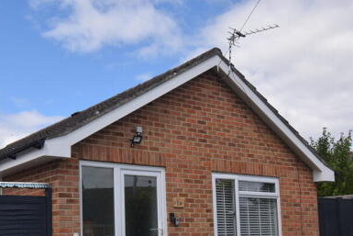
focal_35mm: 51
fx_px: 500
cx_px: 111
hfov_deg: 38.3
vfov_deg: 25.9
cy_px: 200
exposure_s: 1/400
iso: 200
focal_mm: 20
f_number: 9
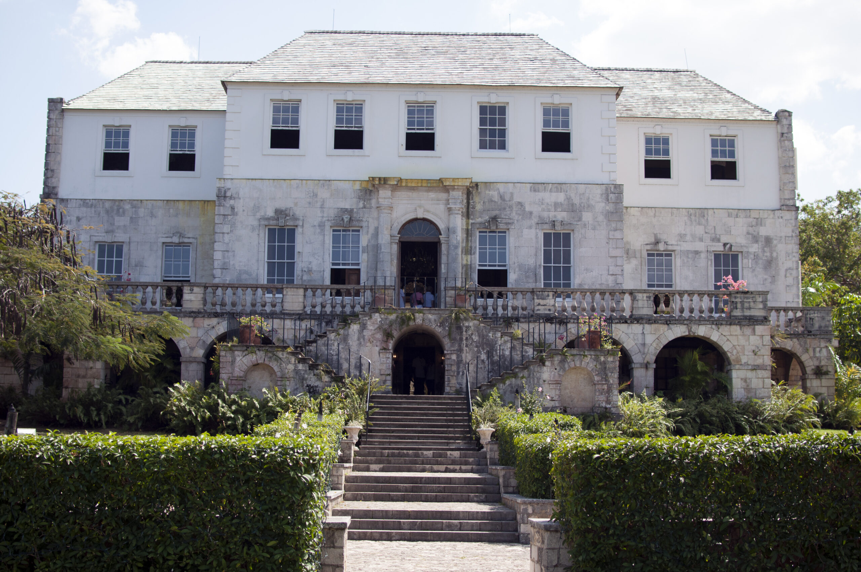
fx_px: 1254
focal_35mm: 52
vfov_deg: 25.7
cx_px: 430
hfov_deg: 37.9
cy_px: 286
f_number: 2.8
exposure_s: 1/2000
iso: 200
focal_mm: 35
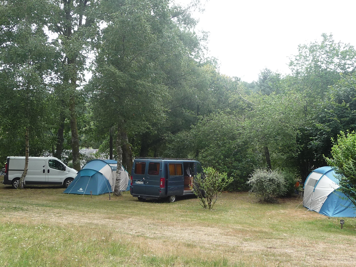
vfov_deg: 32.2
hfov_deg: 42.1
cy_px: 134
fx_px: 463
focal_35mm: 45
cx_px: 178
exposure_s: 1/250
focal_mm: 4.7
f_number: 3.3
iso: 100
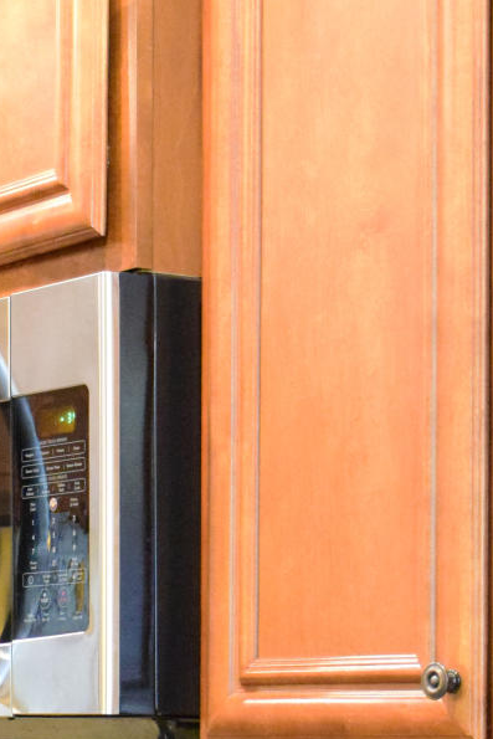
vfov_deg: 15.5
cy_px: 655
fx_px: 2689
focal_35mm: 131
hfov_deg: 10.4
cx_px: 45
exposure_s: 1/40
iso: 7200
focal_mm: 26
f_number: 3.8
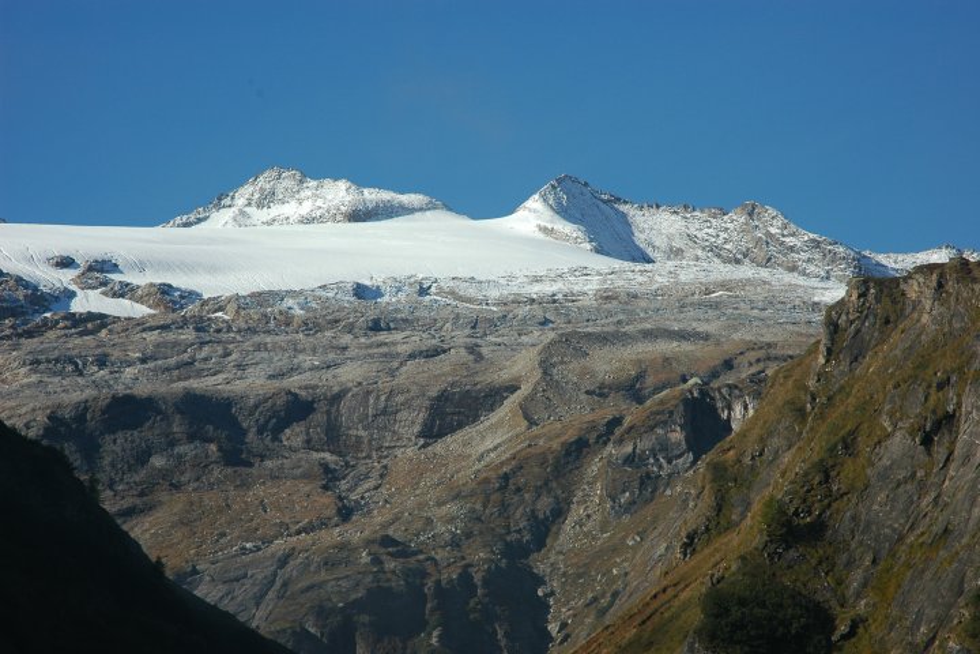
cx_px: 490
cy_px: 327
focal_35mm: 105
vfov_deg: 13.0
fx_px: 2858
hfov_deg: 19.5
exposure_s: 1/320
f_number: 10
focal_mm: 70
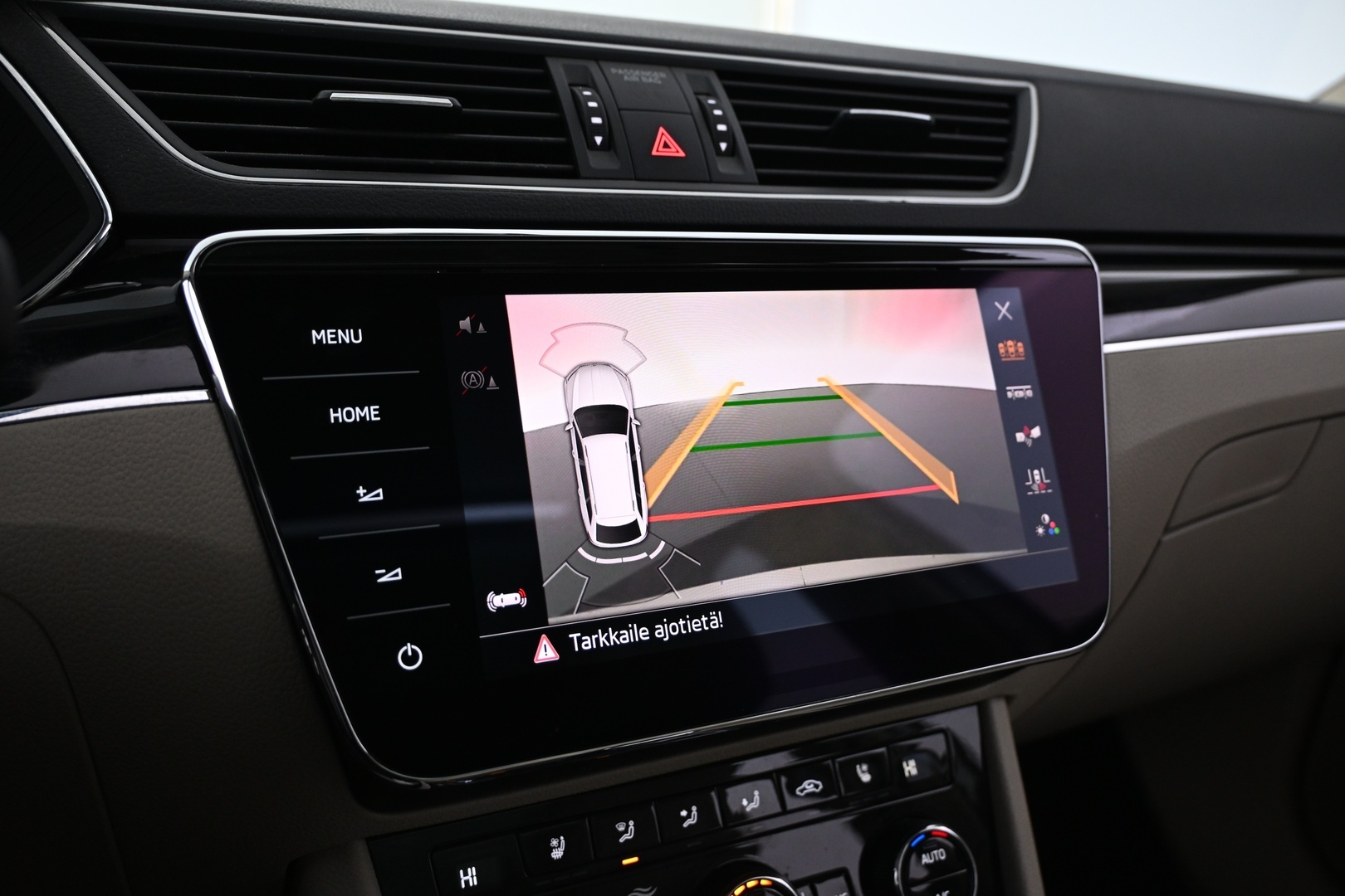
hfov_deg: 61.9
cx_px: 672
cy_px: 448
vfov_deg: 43.6
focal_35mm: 30
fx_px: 1121
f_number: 3.8
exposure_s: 1/30
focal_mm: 20
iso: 800
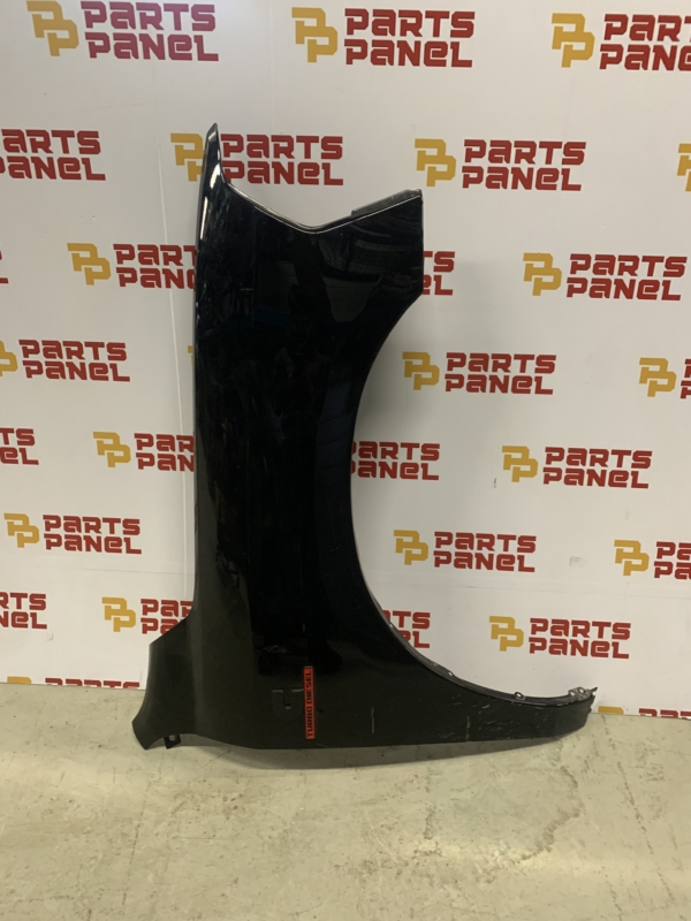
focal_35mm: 26
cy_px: 460
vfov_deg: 67.3
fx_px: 692
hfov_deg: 53.1
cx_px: 346
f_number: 1.8
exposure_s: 1/40
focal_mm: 4.25
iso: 320
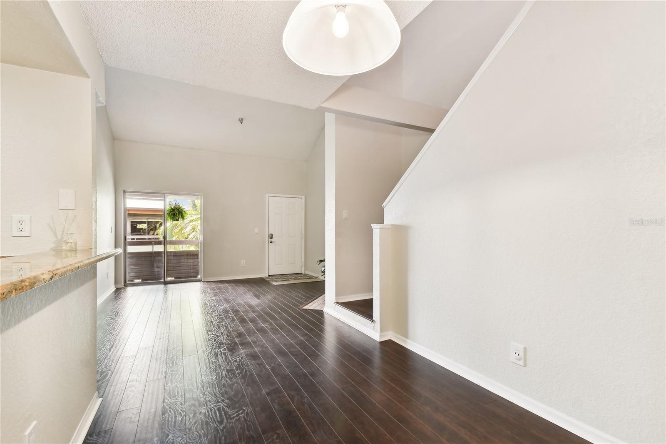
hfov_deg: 100.4
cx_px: 333
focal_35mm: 15
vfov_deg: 77.3
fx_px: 277
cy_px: 222
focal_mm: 10
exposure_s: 1/8
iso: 100
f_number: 7.1
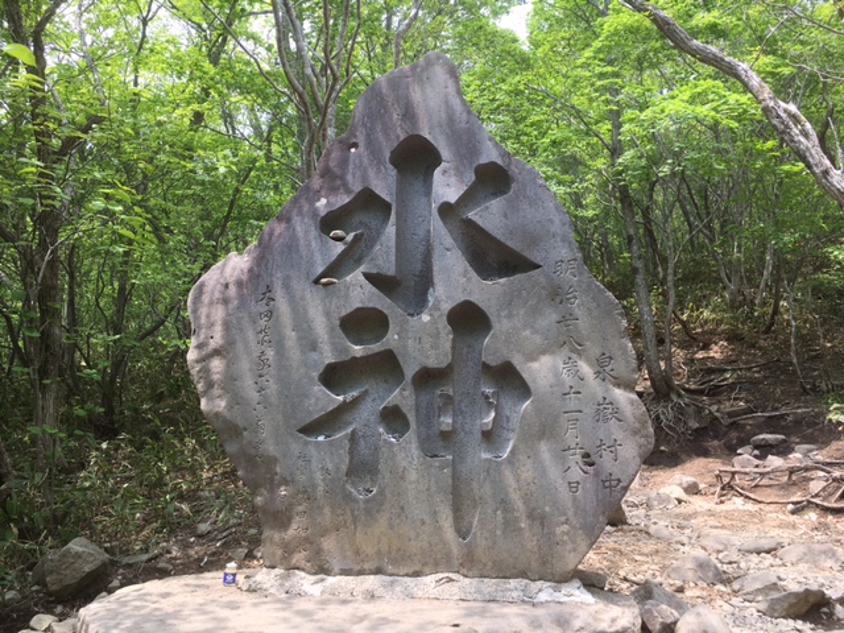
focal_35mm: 29
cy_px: 316
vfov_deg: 48.2
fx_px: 707
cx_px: 422
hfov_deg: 61.7
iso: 25
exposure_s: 1/396
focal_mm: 4.15
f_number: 2.2
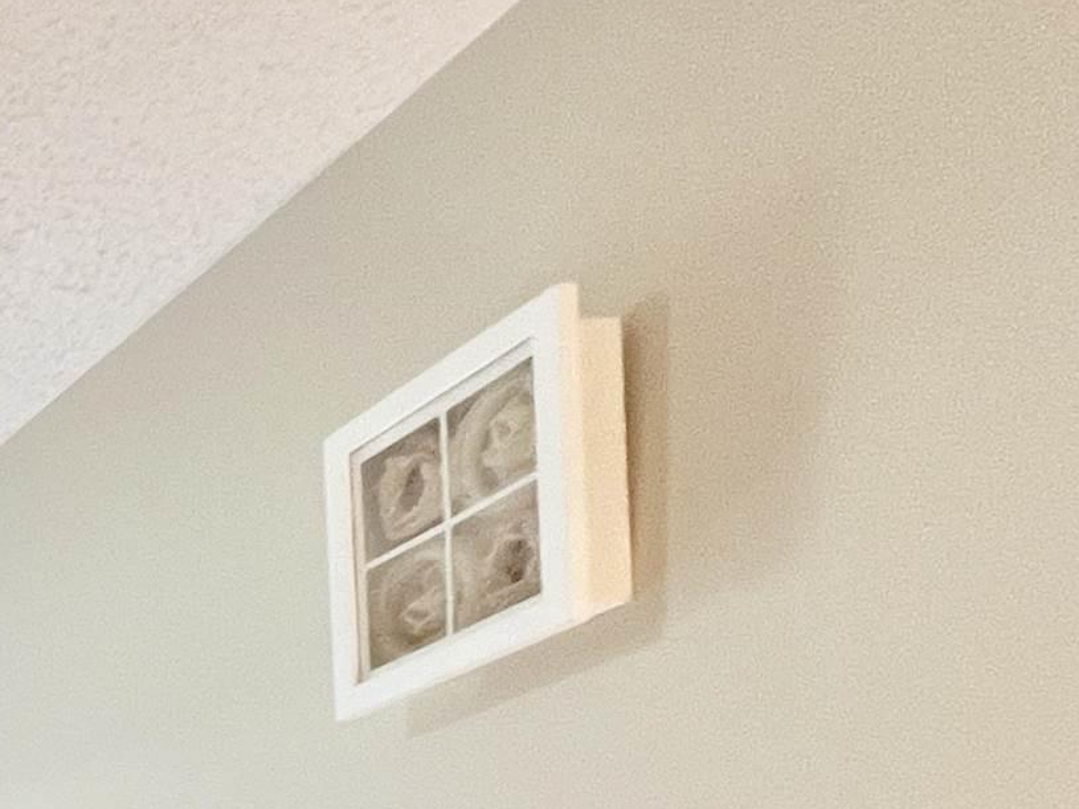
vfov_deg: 23.1
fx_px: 1527
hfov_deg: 22.4
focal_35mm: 49
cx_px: -858
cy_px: 1259
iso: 200
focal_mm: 1.57
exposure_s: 1/120
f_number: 1.8
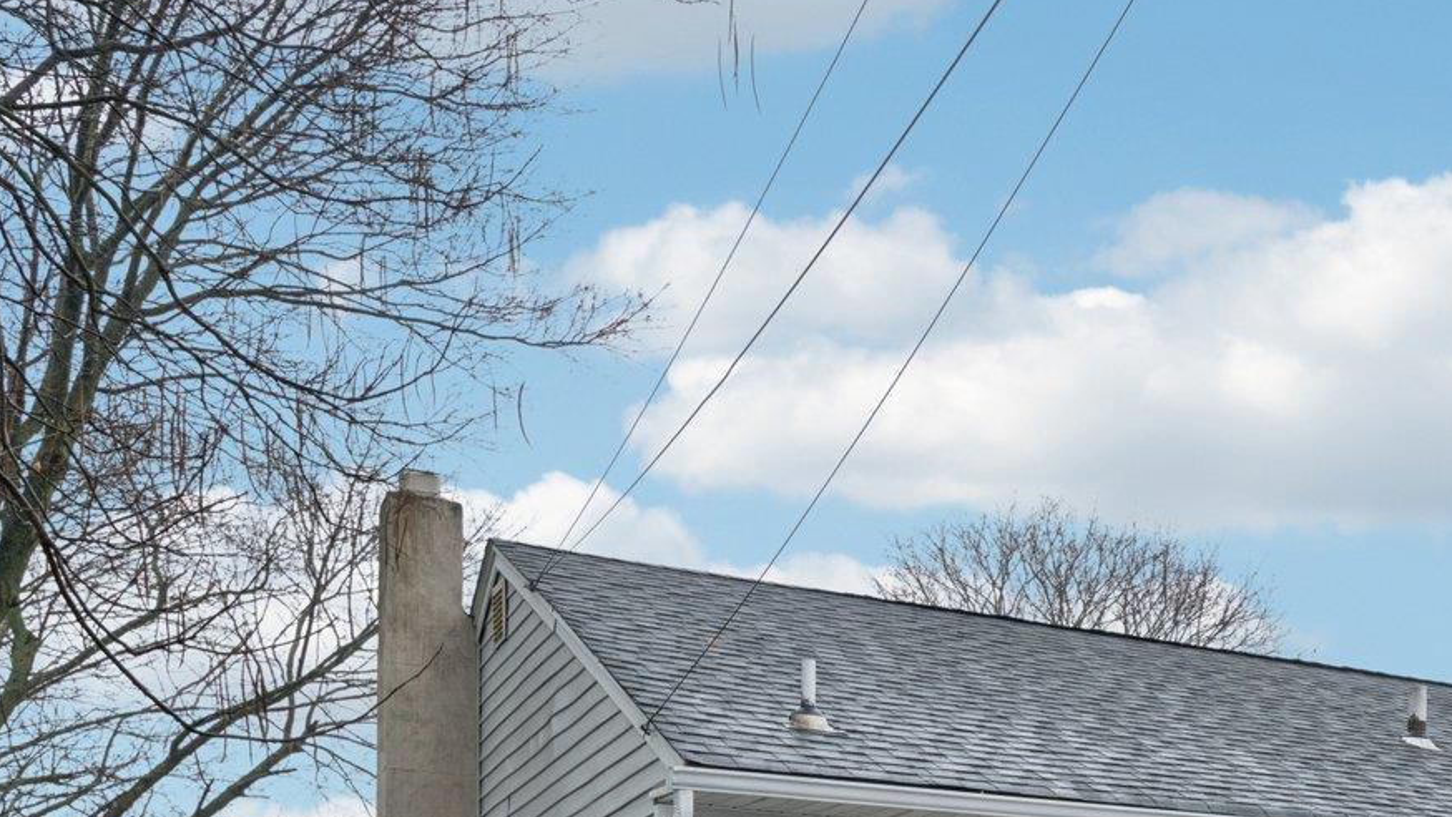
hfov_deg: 34.2
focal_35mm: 54
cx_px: 1525
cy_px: 1112
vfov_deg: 20.1
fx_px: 2079
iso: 400
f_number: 8
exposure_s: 1/100
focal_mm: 22
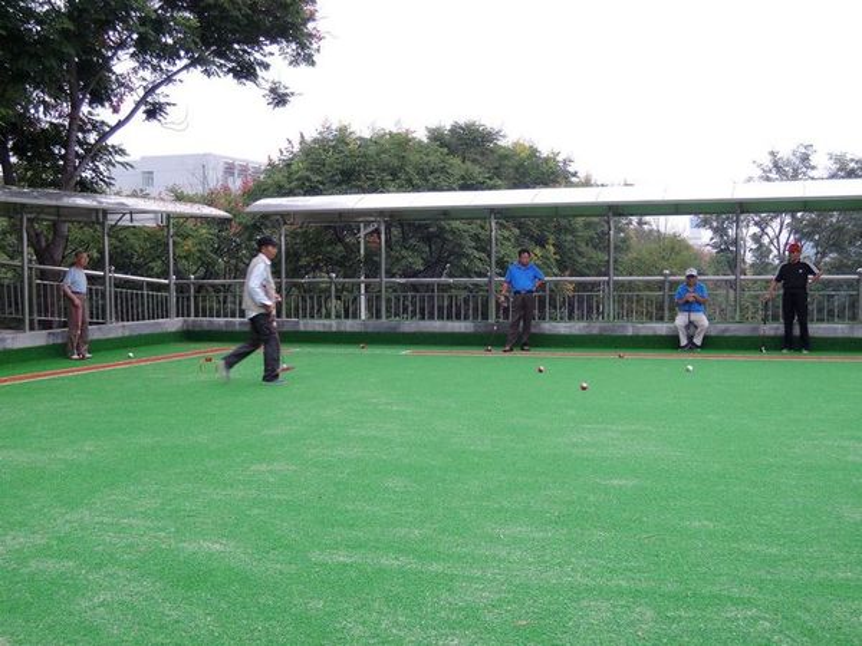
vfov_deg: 32.2
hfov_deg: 42.1
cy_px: 323
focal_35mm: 45
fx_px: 1121
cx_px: 431
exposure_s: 1/50
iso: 125
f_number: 3.7
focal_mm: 9.6
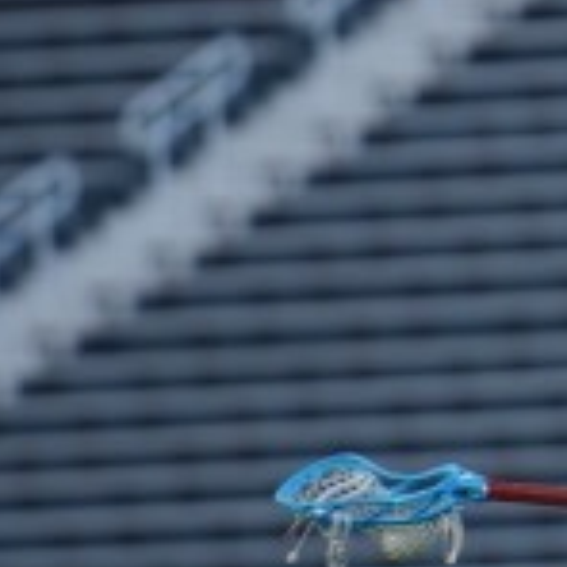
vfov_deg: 2.1
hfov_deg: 2.1
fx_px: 15511
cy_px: 249
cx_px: 1203
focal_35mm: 837
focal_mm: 180
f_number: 2.8
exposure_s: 1/800
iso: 500
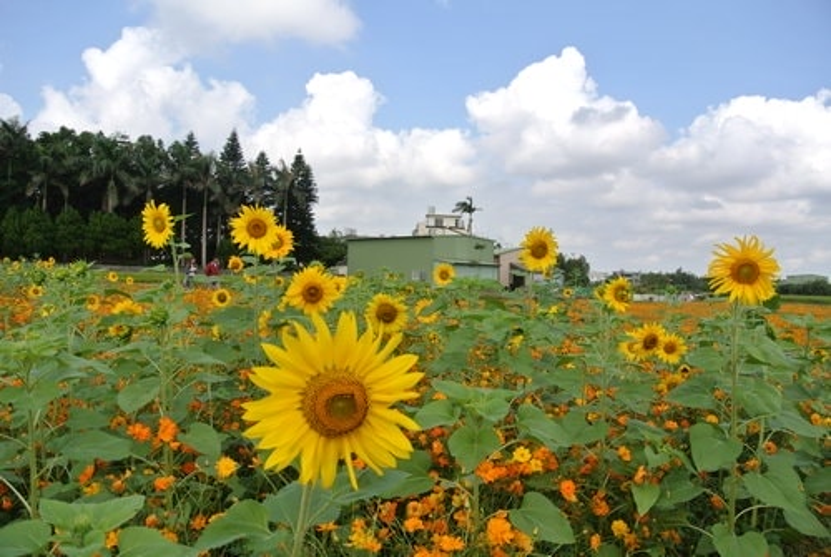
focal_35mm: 27
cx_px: 416
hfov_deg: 67.3
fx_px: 624
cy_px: 278
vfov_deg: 48.1
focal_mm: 10
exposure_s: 1/500
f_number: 5.6
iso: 100
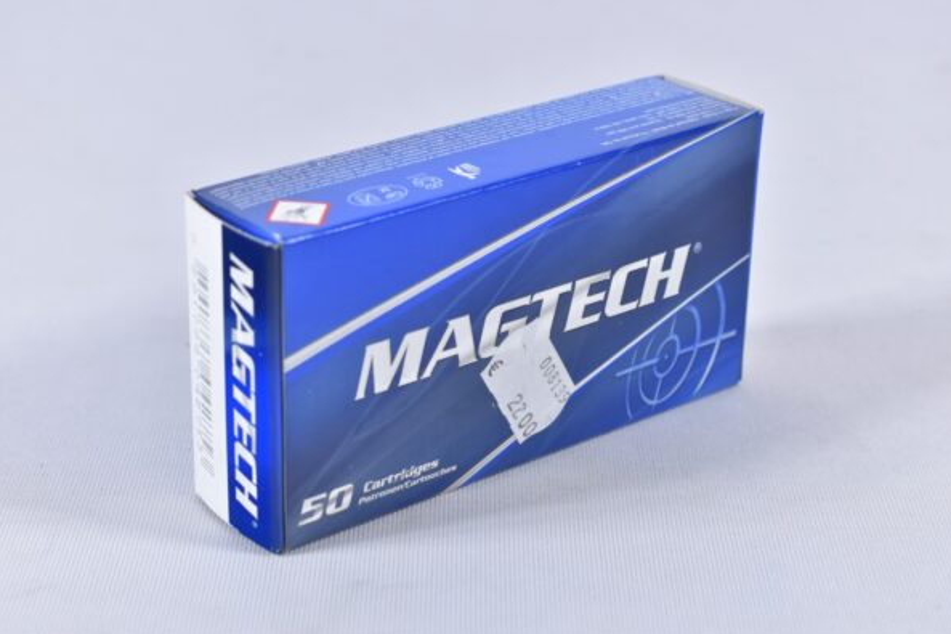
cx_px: 478
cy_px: 319
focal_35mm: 84
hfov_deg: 24.3
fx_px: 2205
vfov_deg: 16.3
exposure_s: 1/50
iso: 640
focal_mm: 55
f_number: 5.6
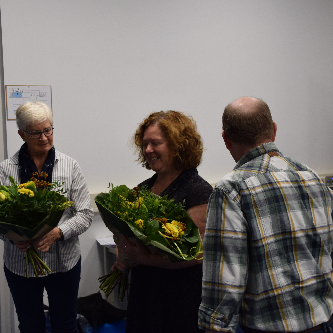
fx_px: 588
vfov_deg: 31.6
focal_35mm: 54
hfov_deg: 31.5
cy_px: 165
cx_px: 119
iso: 400
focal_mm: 28
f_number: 4.5
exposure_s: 1/80
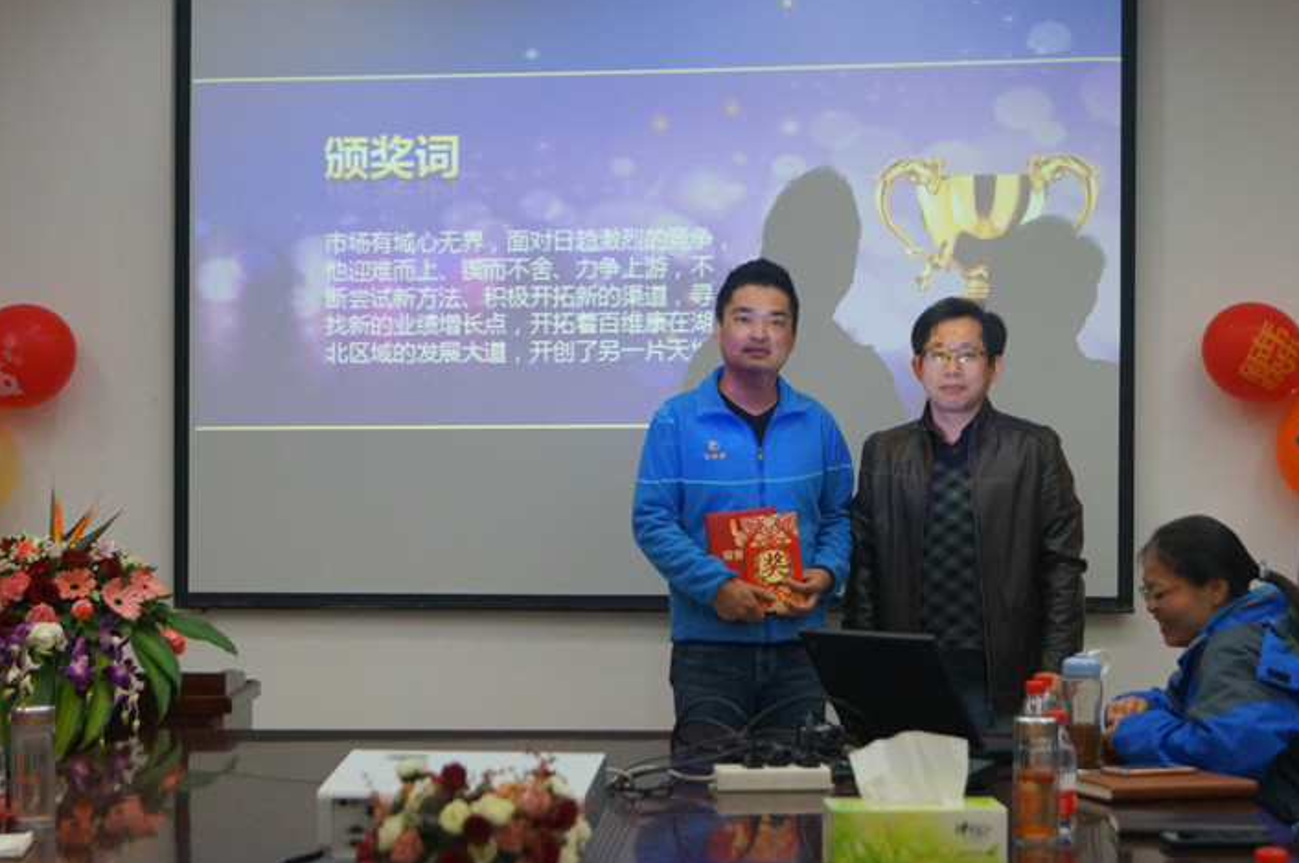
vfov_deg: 16.0
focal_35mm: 85
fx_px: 3064
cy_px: 419
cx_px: 688
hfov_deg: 23.9
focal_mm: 50
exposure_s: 1/160
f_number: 5.6
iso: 1250
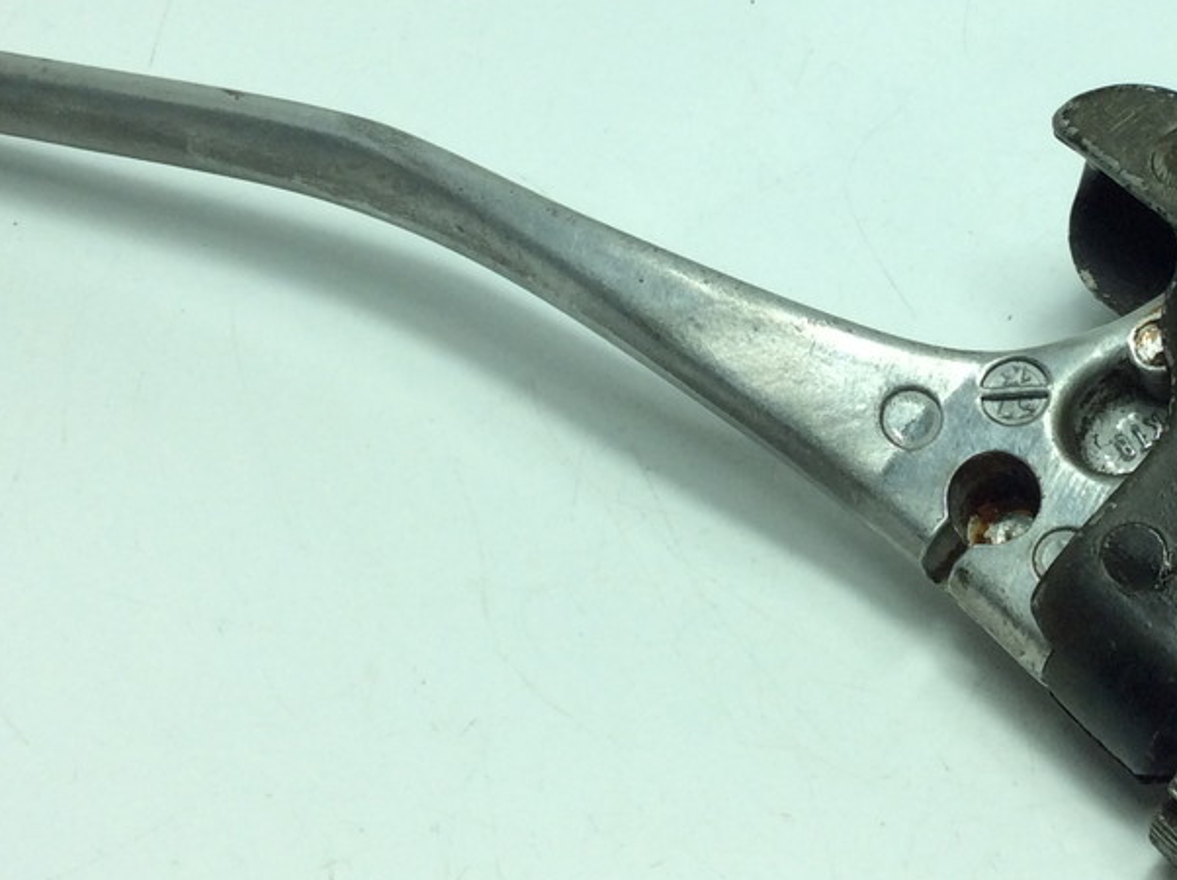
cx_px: 854
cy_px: 180
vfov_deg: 21.3
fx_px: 2309
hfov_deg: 28.3
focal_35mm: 68
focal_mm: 3.3
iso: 32
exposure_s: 1/602
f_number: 2.4
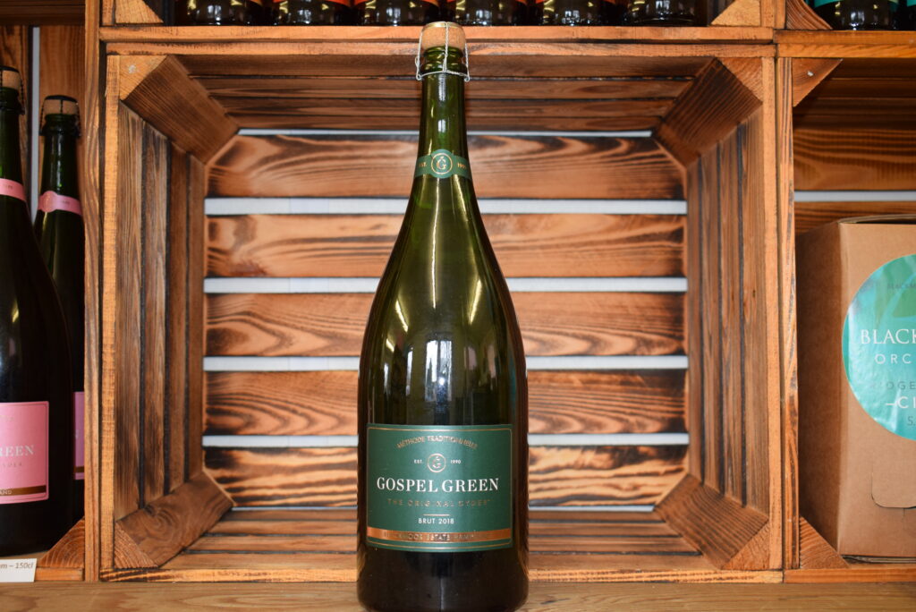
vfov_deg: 30.9
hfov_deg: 44.9
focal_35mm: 44
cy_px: 306
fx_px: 1107
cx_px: 458
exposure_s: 1/80
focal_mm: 29
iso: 800
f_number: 4.5
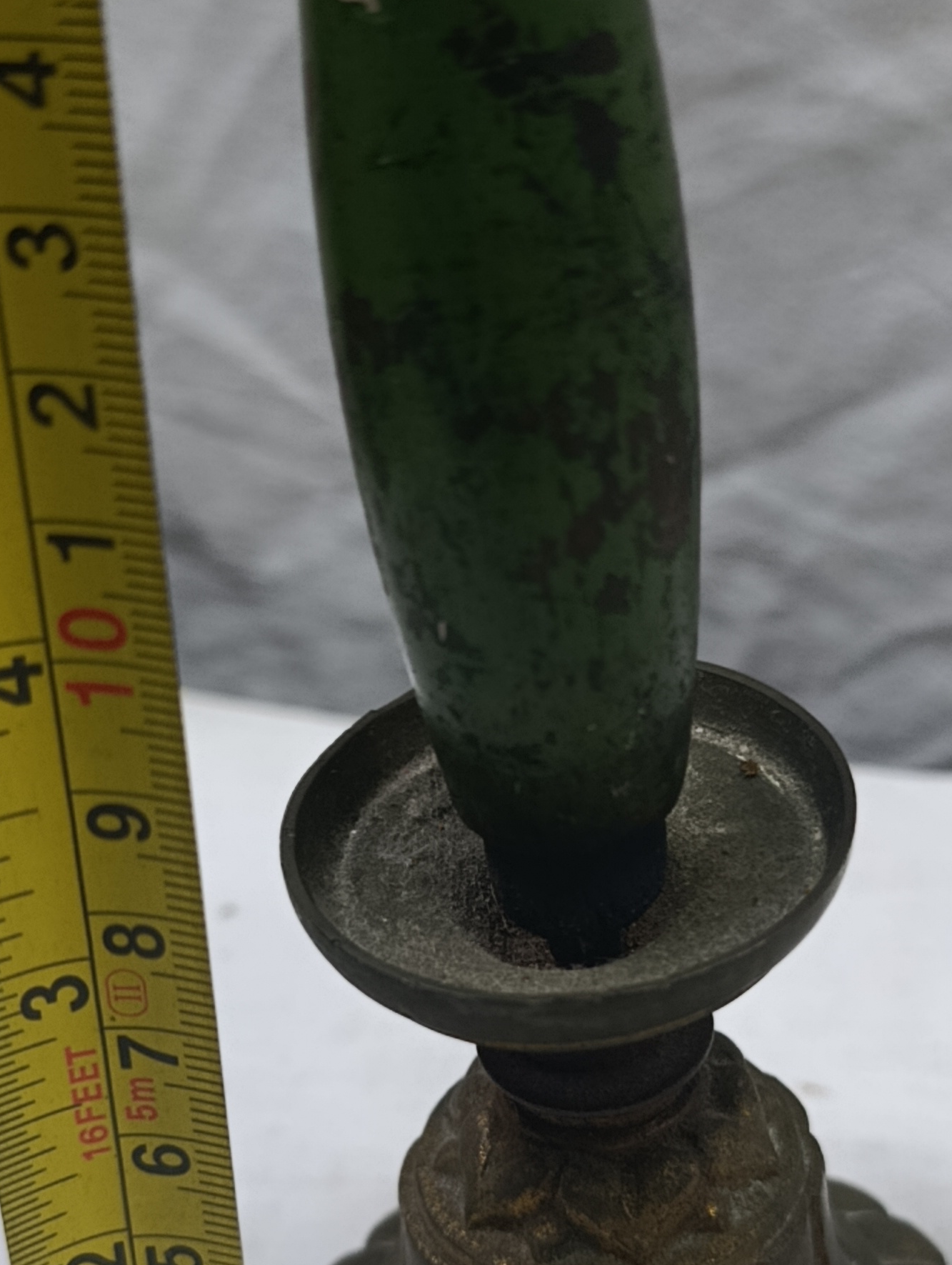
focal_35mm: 53
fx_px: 1939
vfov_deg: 35.9
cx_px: 545
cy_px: 789
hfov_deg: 27.6
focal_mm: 6.11
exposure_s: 1/33.3
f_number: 1.65
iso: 1077
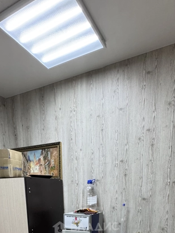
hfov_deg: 48.2
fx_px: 195
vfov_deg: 51.1
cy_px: 227
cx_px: 86
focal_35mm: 29
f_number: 2.2
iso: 250
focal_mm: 2.22
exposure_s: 1/100
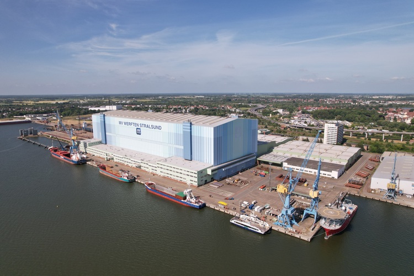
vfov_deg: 57.2
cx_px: 207
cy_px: 138
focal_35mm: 22
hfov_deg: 78.6
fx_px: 253
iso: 140
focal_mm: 8.38
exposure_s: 1/180
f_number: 2.8
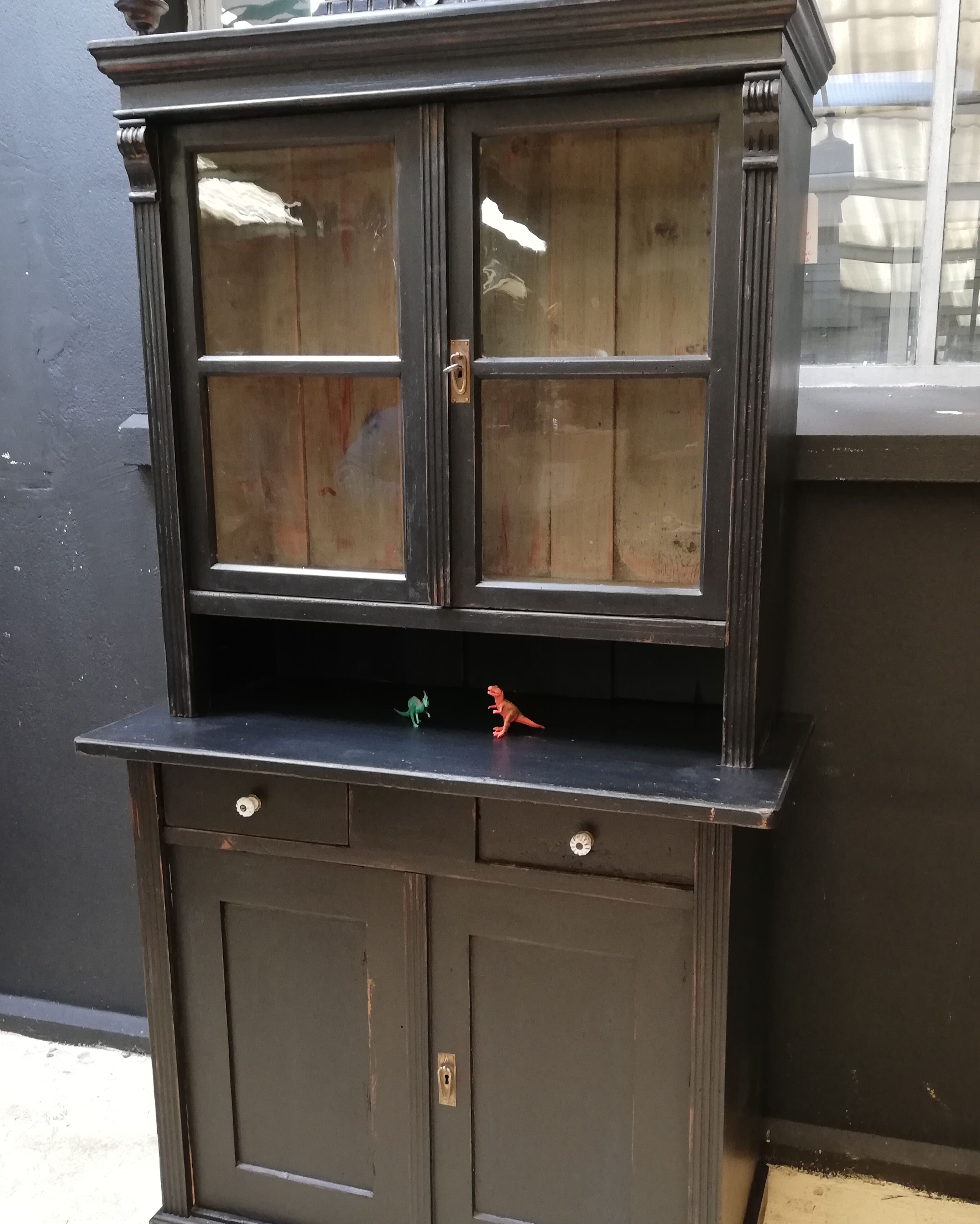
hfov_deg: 43.3
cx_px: 536
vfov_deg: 52.8
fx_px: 1232
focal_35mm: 34
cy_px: 668
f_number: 2.2
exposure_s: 1/33.3
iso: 250
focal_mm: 3.81
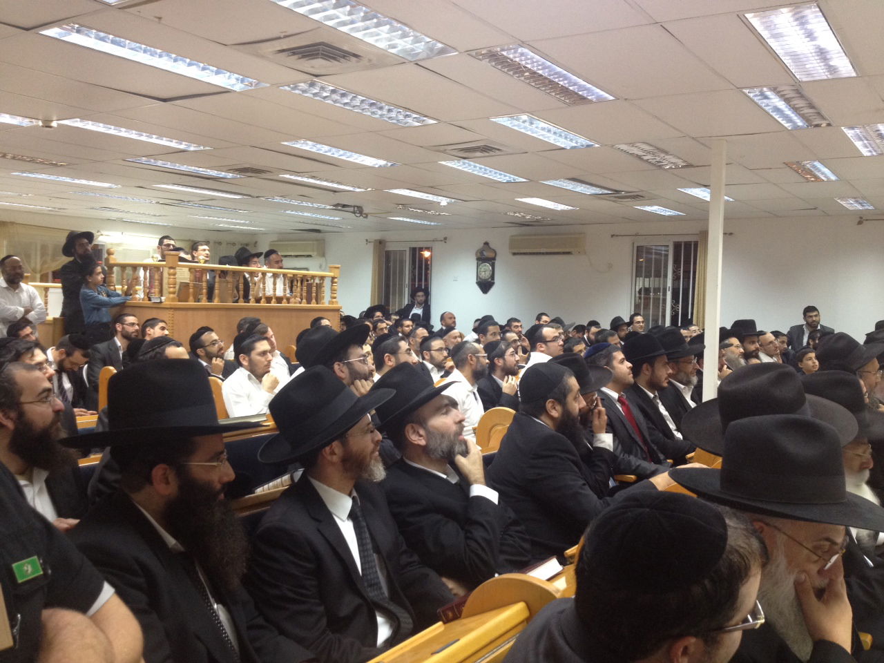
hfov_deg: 52.6
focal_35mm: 35
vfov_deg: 40.7
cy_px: 332
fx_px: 894
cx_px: 442
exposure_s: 1/20
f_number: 2.4
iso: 160
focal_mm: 4.28
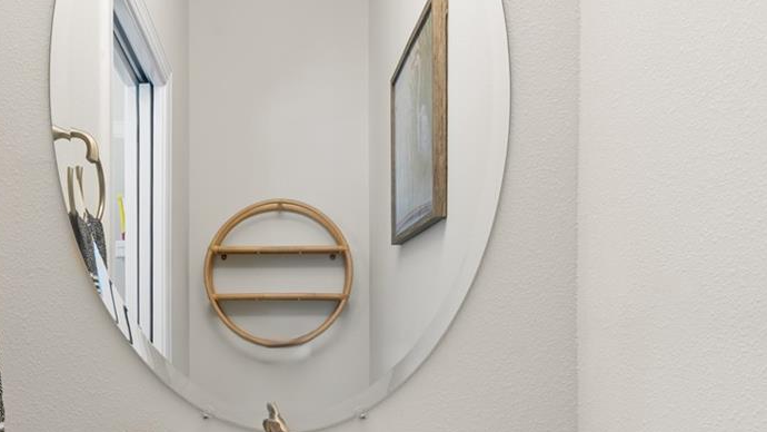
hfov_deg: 57.3
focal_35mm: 34
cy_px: 336
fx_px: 691
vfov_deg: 33.8
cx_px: 289
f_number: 9
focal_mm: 14
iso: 100
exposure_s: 2.5
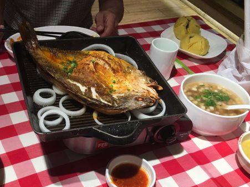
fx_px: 325
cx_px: 105
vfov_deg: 31.7
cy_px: 136
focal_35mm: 45
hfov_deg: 42.0
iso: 25
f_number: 2.2
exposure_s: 1/33
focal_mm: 4.15
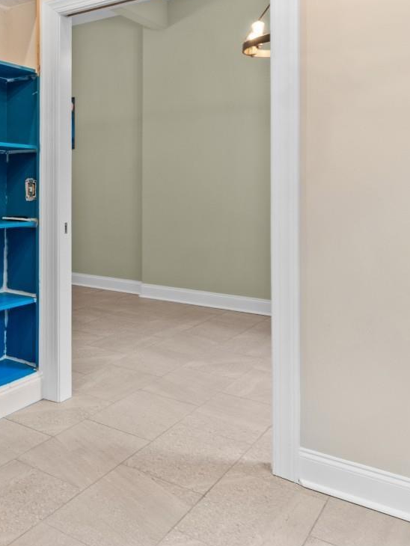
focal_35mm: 32
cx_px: -141
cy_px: 170
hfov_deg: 31.9
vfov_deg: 55.3
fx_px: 505
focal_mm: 10
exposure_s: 1/3
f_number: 4.5
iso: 100
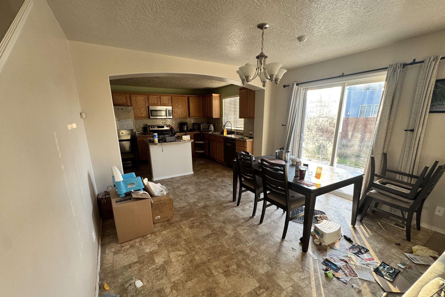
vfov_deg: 77.1
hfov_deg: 100.4
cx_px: 224
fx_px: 185
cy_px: 164
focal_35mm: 15
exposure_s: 1/99
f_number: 2.2
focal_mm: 2.22
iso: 200
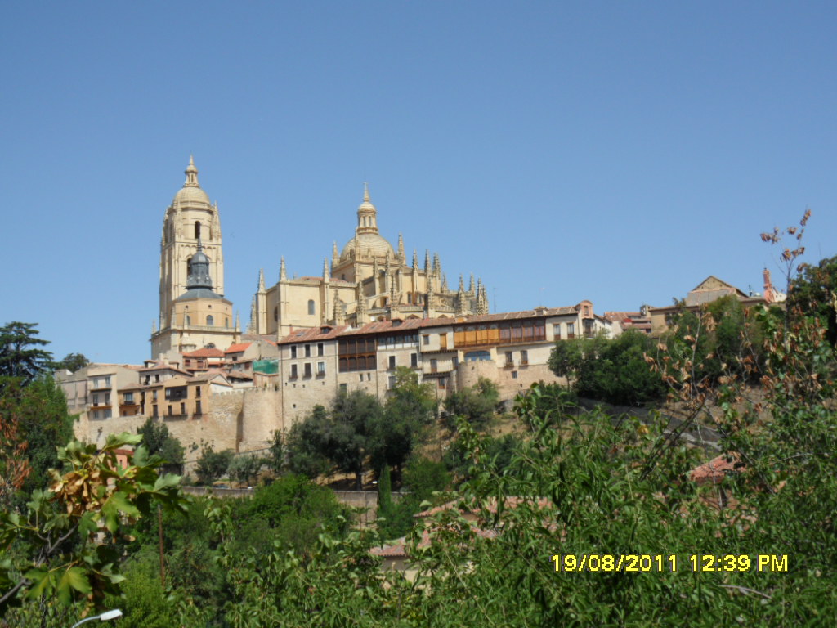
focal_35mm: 50
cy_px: 314
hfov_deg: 38.2
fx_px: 1209
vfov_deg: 29.1
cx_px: 418
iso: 80
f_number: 3.8
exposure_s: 1/750
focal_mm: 8.2
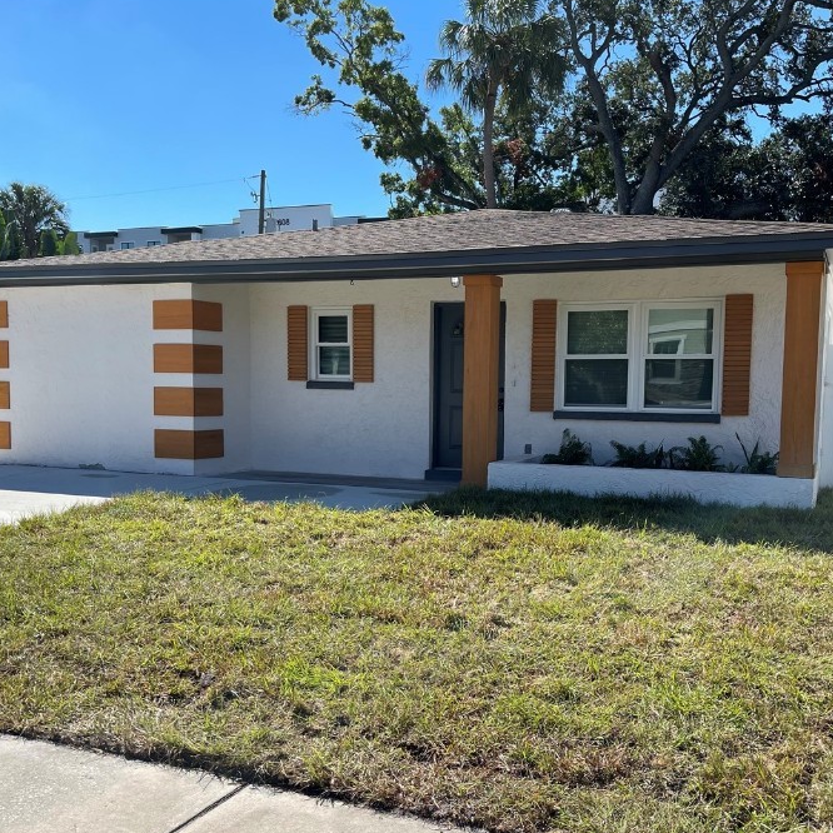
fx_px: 926
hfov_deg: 48.5
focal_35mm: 34
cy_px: 462
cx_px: 419
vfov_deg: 48.4
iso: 32
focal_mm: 5.1
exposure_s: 1/3003
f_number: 1.6
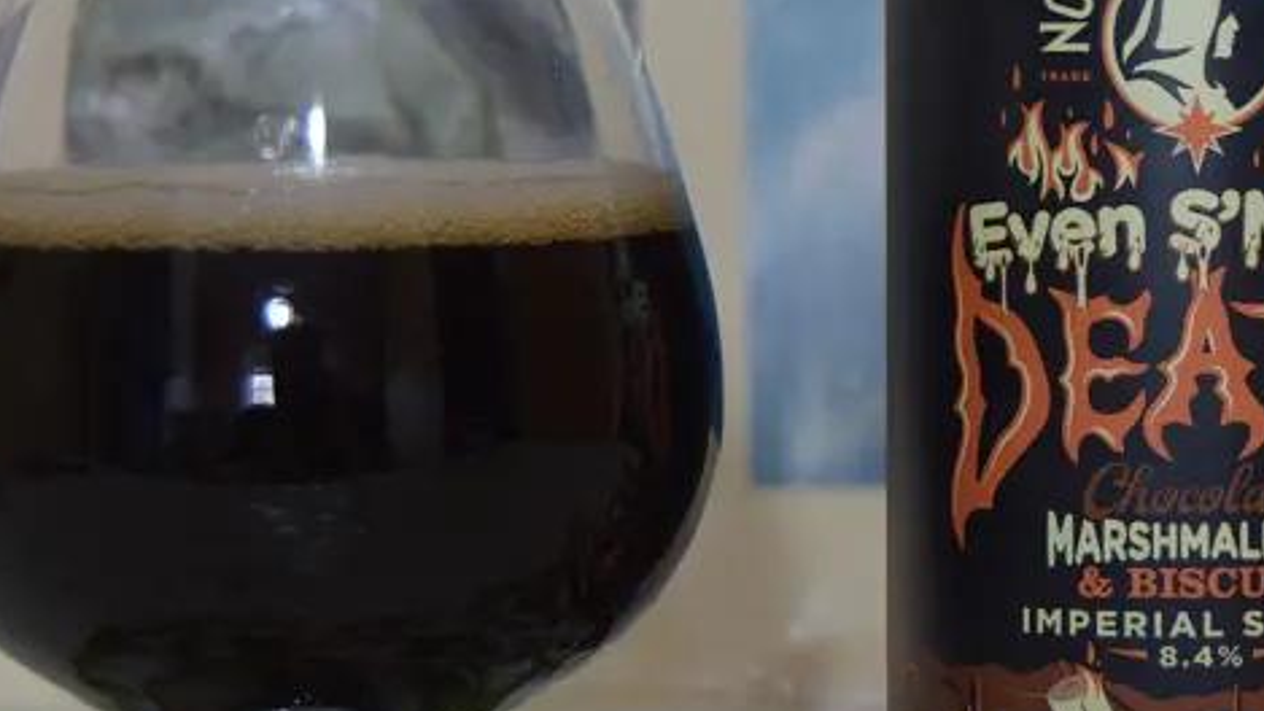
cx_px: 790
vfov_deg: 8.4
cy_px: 333
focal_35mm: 144
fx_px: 4827
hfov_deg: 14.9
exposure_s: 1/60
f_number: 5
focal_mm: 42
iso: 900
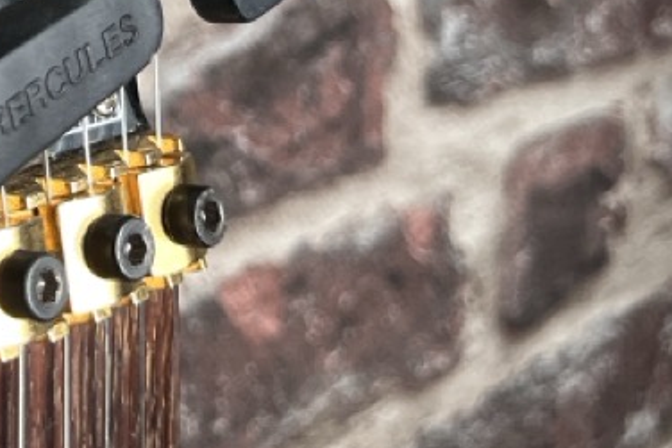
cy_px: -396
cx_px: -55
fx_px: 1718
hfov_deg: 21.1
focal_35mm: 92
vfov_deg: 13.2
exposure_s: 1/122
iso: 64
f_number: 1.6
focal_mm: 5.1
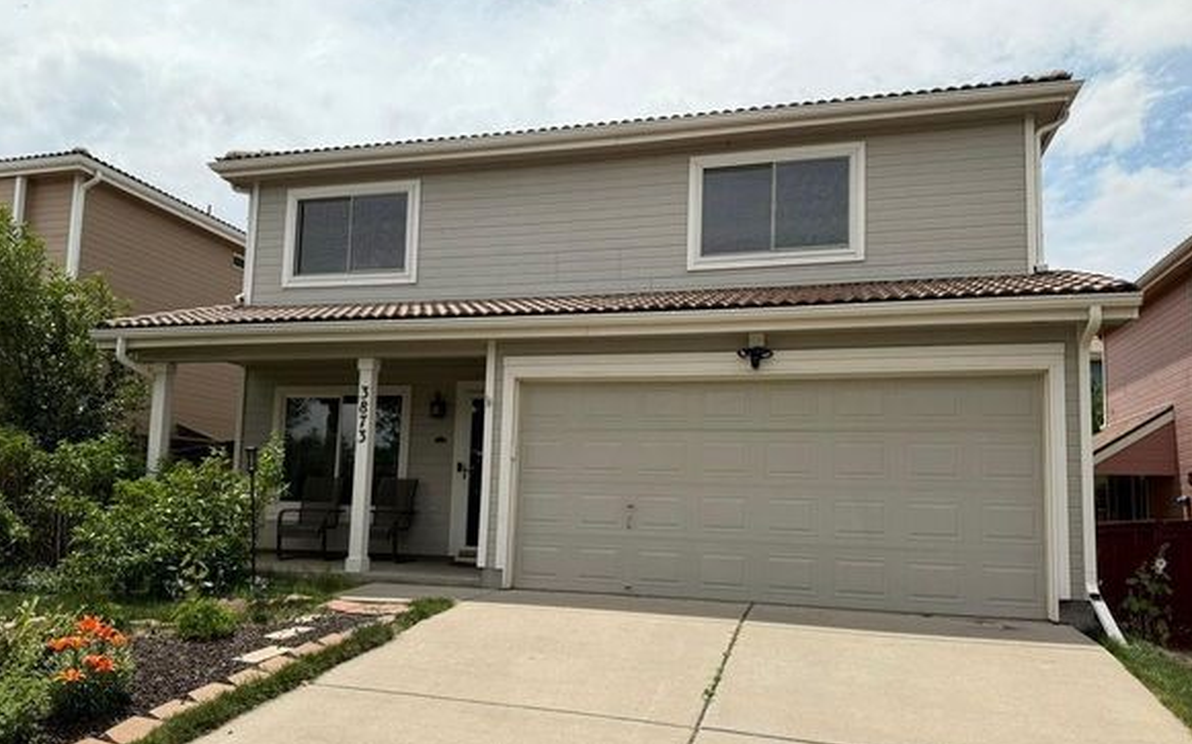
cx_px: 591
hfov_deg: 70.4
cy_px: 427
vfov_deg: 47.4
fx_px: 845
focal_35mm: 26
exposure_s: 1/3021
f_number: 1.78
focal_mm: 6.76
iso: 80
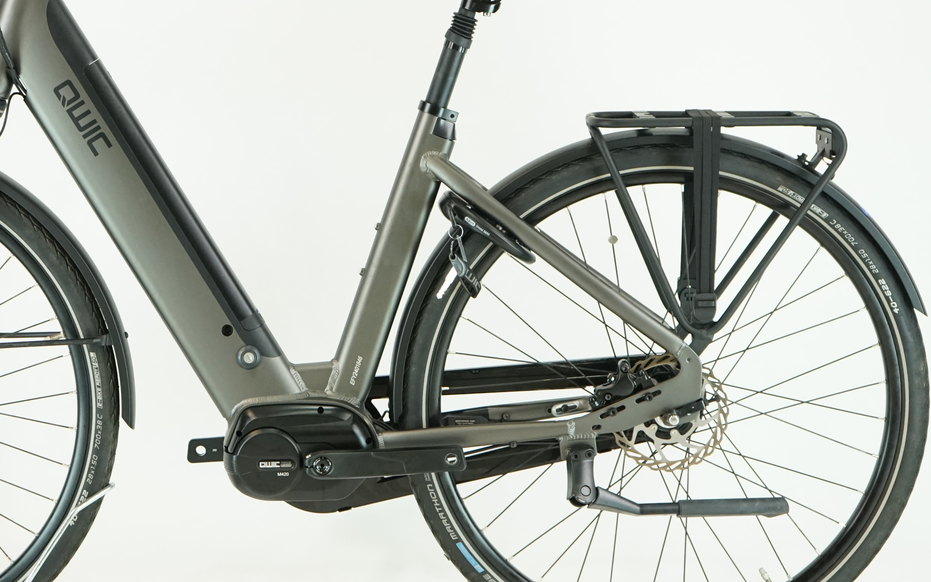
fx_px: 2410
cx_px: 265
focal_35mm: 95
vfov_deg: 13.8
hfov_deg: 21.7
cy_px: 237
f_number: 5.6
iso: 2000
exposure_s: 1/200
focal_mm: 57
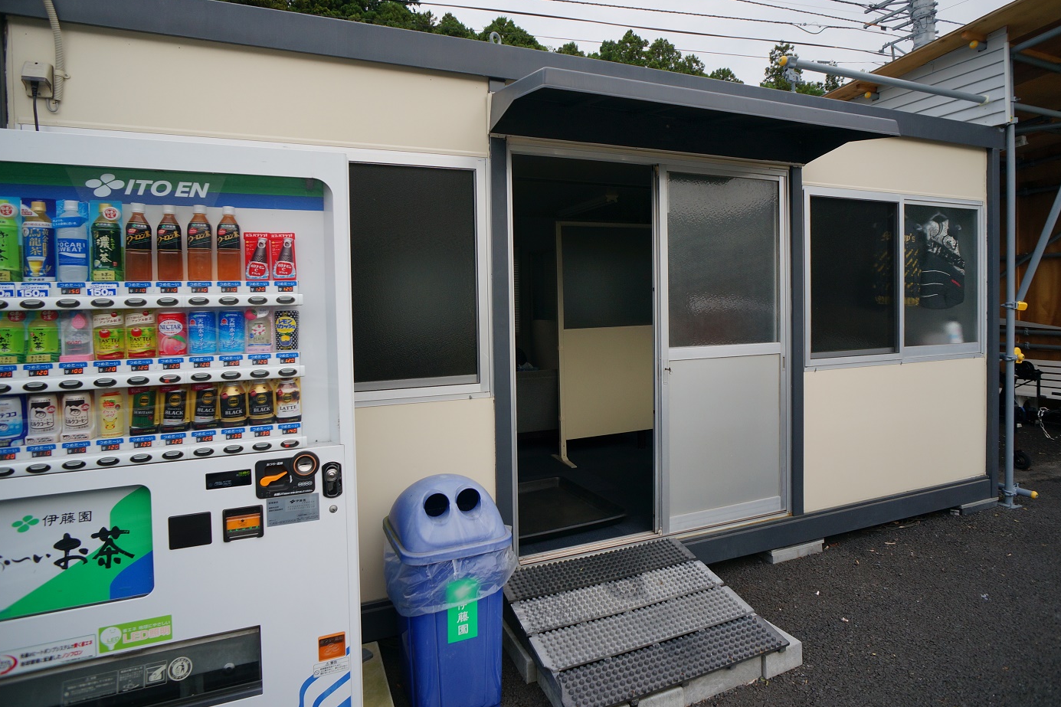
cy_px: 326
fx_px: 766
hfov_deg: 69.4
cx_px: 551
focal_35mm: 26
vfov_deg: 49.5
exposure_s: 1/80
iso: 100
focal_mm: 16
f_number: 4.5
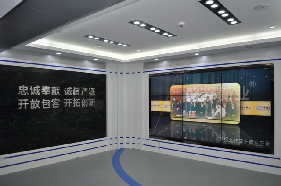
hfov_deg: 67.4
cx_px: 140
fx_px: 210
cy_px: 93
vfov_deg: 47.8
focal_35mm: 27
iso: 280
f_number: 3.5
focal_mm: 18
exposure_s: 1/200
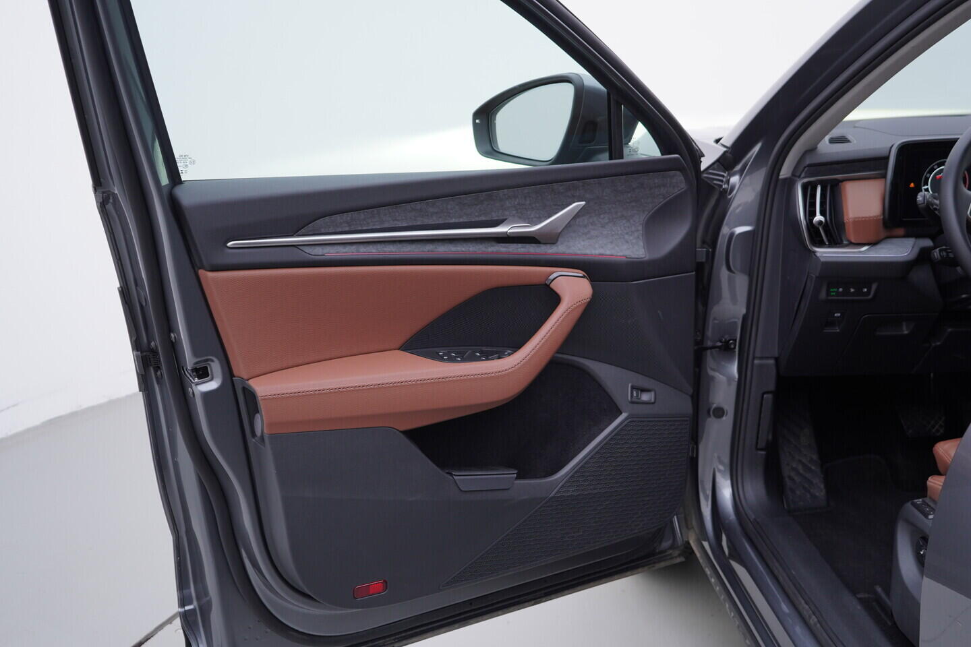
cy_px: 324
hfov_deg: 53.1
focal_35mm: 36
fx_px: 971
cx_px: 486
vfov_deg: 36.9
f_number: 3.5
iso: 125
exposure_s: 1/60
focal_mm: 24
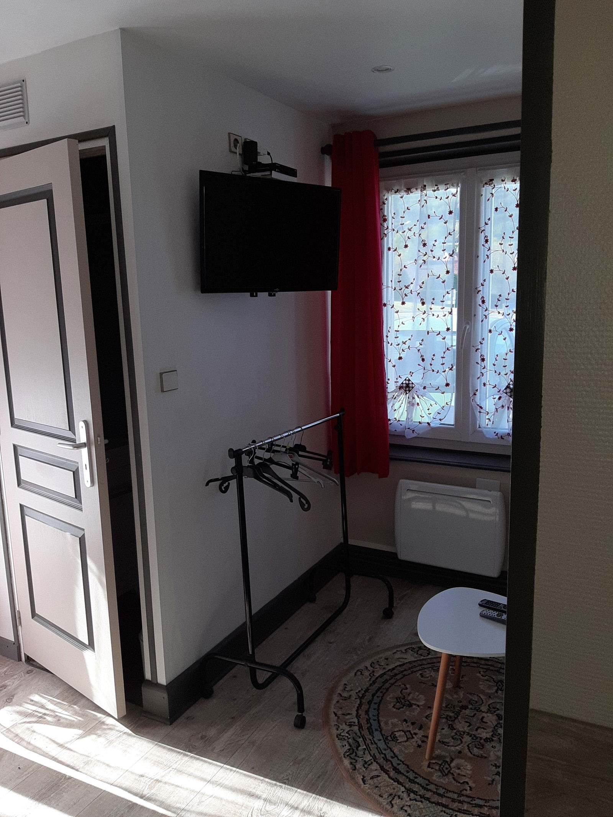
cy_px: 408
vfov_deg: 65.3
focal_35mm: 27
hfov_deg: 51.4
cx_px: 306
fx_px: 637
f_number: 1.7
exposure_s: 1/225
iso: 40
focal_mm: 3.93
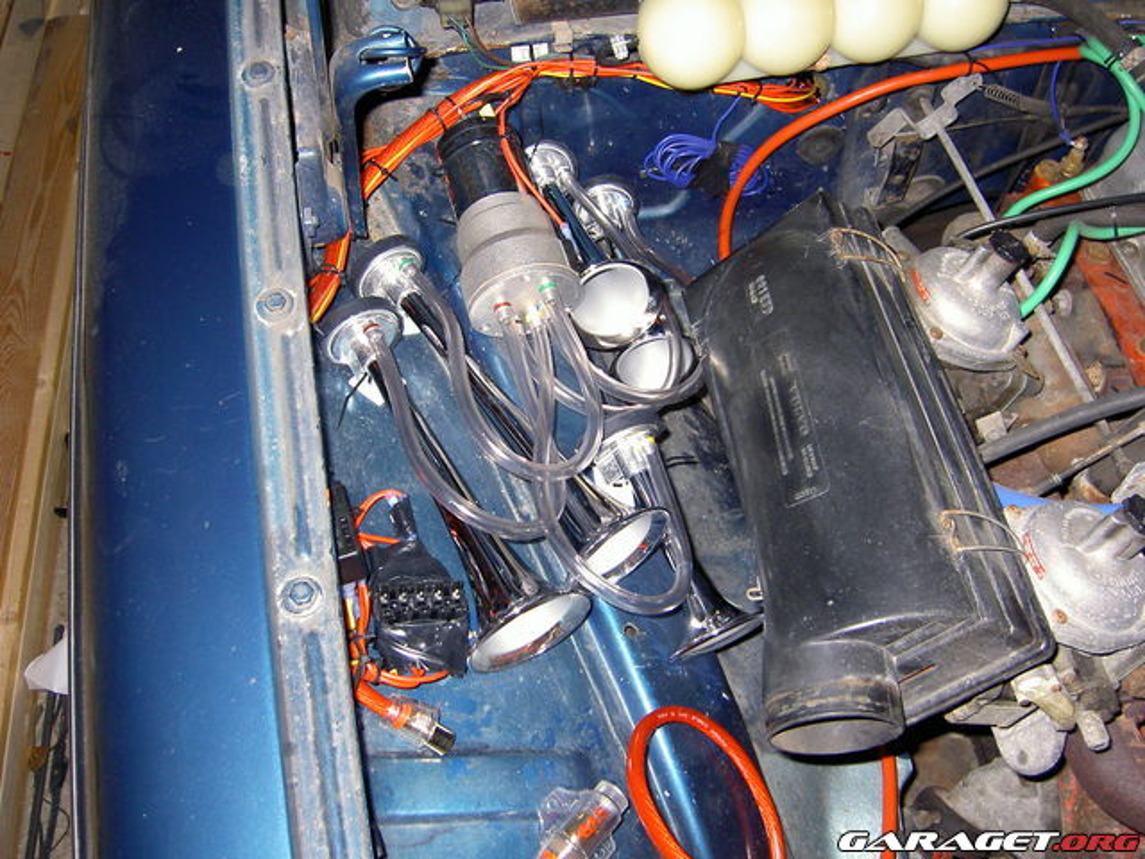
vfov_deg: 37.7
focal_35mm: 38
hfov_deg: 49.0
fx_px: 1257
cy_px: 430
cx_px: 572
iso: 100
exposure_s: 1/60
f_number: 3
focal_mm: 6.3
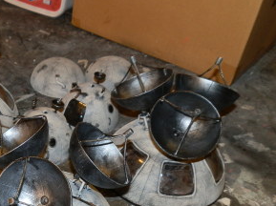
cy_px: 181
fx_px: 414
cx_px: 29
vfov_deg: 27.1
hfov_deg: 34.8
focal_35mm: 52
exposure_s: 1/30
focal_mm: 5
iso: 100
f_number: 3.1
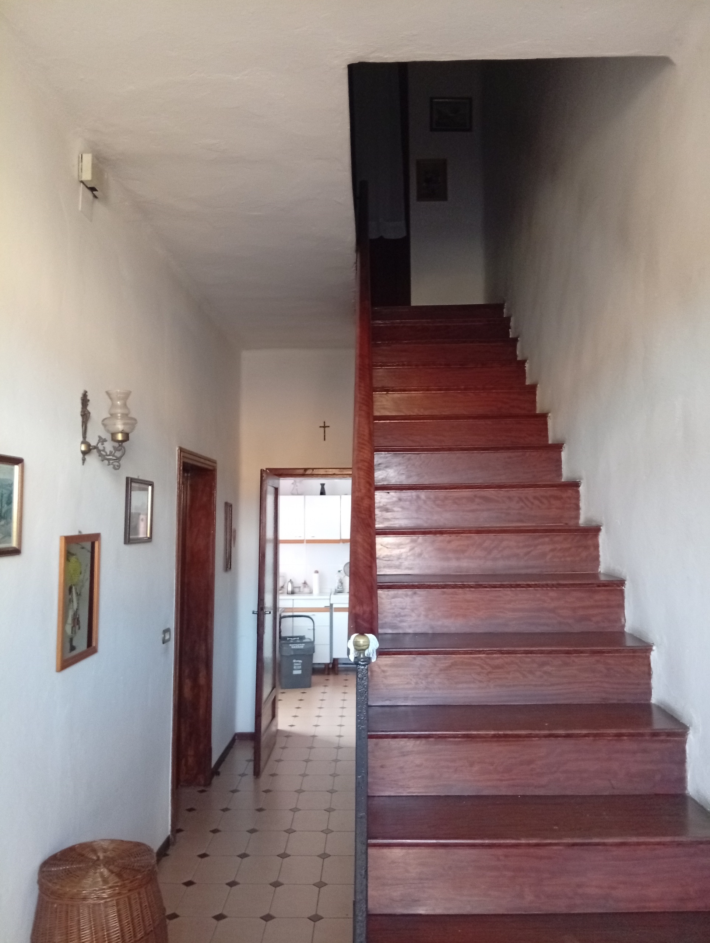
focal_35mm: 27
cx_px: 355
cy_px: 472
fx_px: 736
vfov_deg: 65.2
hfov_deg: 51.5
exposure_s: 1/33.3
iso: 605
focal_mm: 3.84
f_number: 1.8
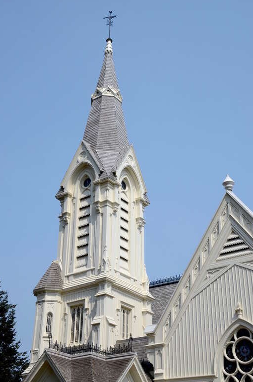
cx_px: 127
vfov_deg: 37.6
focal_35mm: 53
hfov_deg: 25.4
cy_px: 185
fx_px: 561
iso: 160
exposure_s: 1/320
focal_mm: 34
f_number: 16
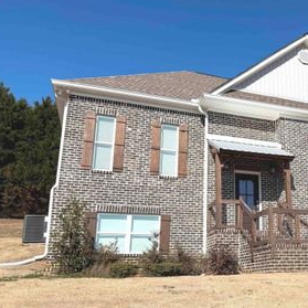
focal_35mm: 38
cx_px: 263
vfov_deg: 43.7
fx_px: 383
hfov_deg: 41.2
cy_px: 176
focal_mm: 6.76
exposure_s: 1/4975
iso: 80
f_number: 1.78
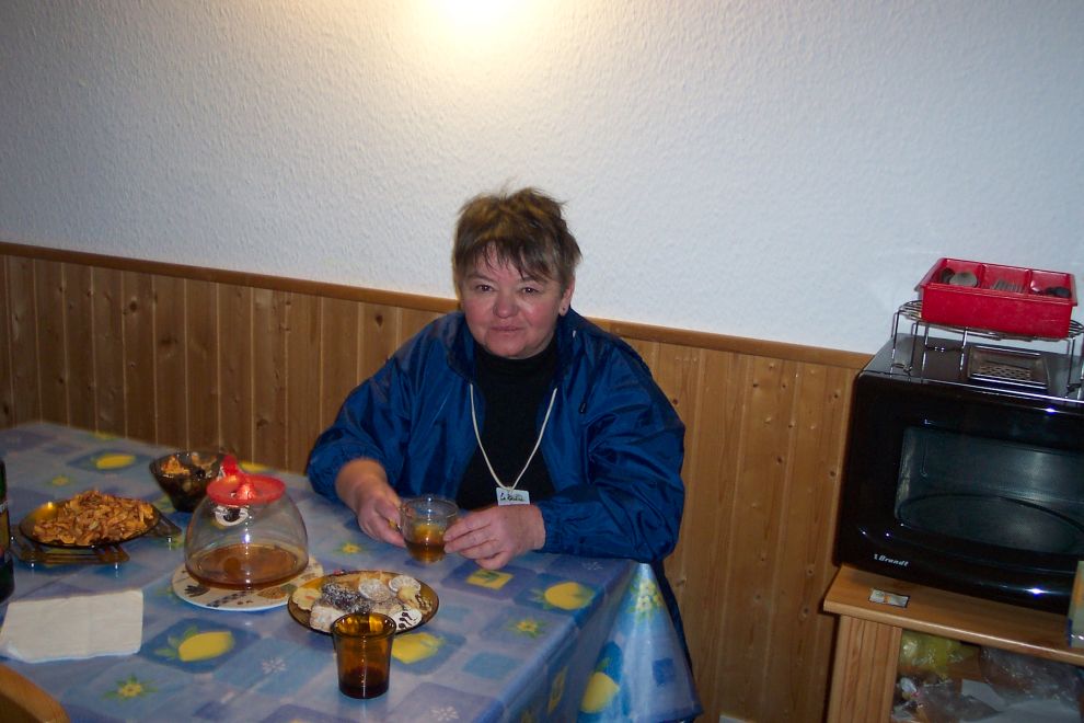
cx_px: 542
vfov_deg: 35.1
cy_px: 362
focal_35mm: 38
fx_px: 1144
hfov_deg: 50.7
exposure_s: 1/30
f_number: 2.8
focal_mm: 8
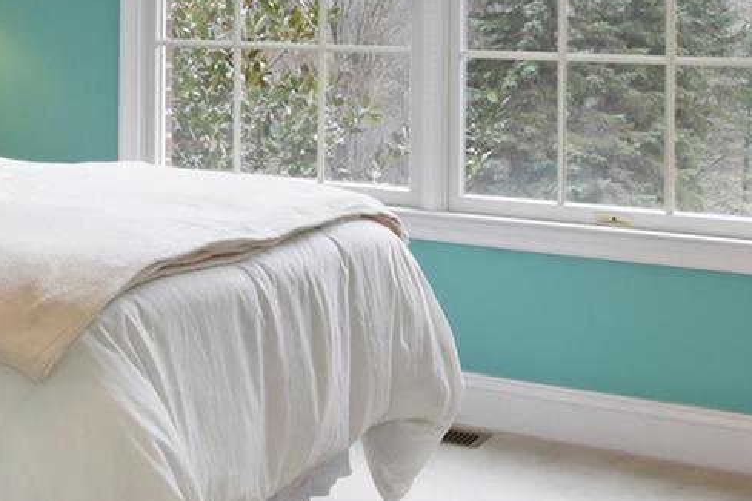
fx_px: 1443
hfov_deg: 27.5
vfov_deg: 18.9
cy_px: -50
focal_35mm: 69
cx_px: -6
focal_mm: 11
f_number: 11
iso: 640
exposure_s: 1/125
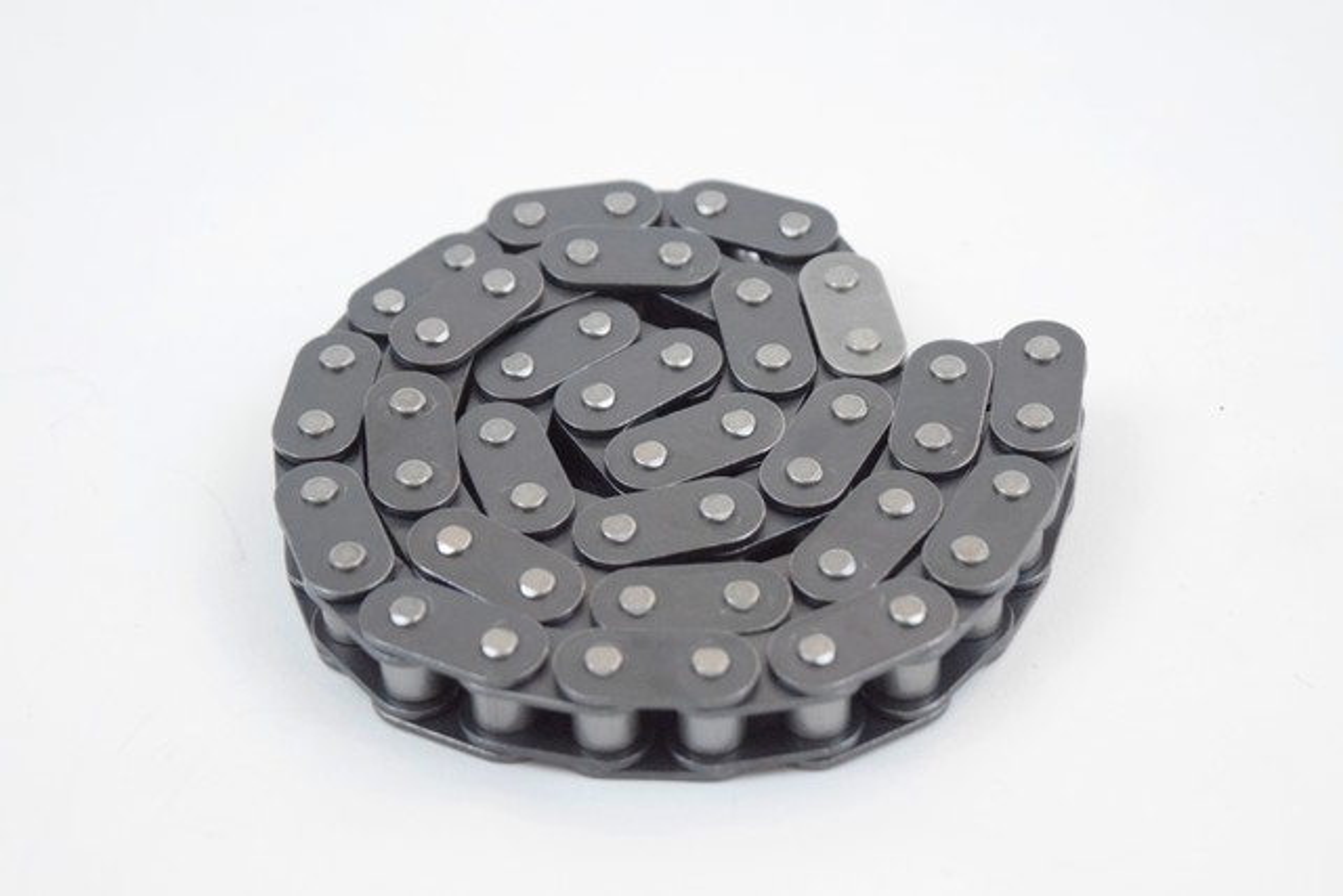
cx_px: 672
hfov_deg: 24.6
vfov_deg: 16.6
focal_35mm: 82
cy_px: 448
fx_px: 3078
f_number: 5.6
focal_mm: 55
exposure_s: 1/60
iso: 5000
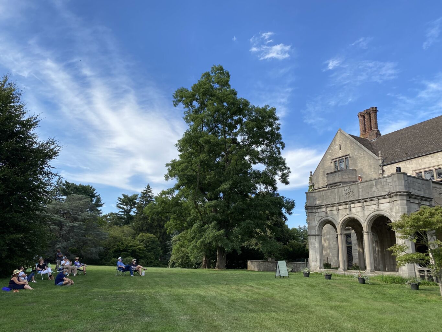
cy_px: 166
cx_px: 221
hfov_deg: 67.3
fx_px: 332
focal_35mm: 26
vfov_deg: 53.1
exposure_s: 1/1629
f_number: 1.8
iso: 32
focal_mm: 4.25
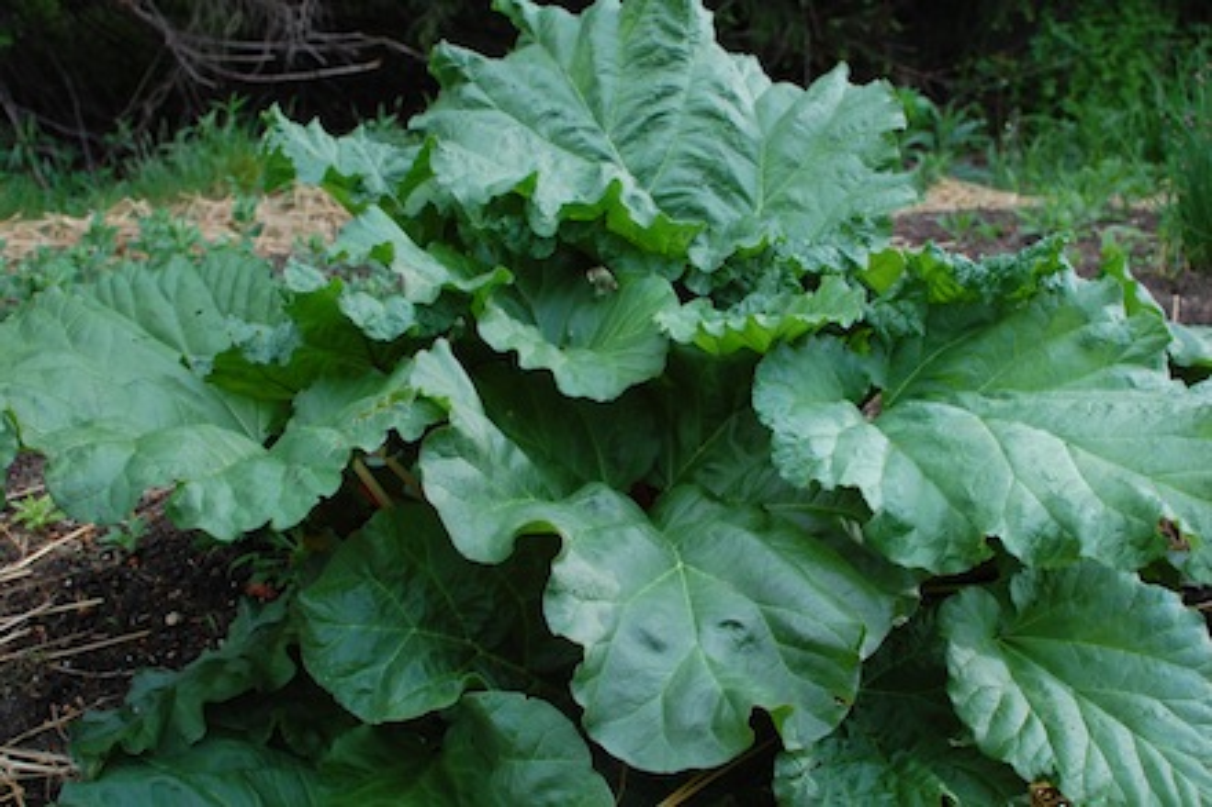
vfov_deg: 25.7
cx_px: 606
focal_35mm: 52
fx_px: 1767
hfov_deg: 37.9
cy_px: 404
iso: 320
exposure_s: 1/125
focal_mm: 35
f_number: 5.6
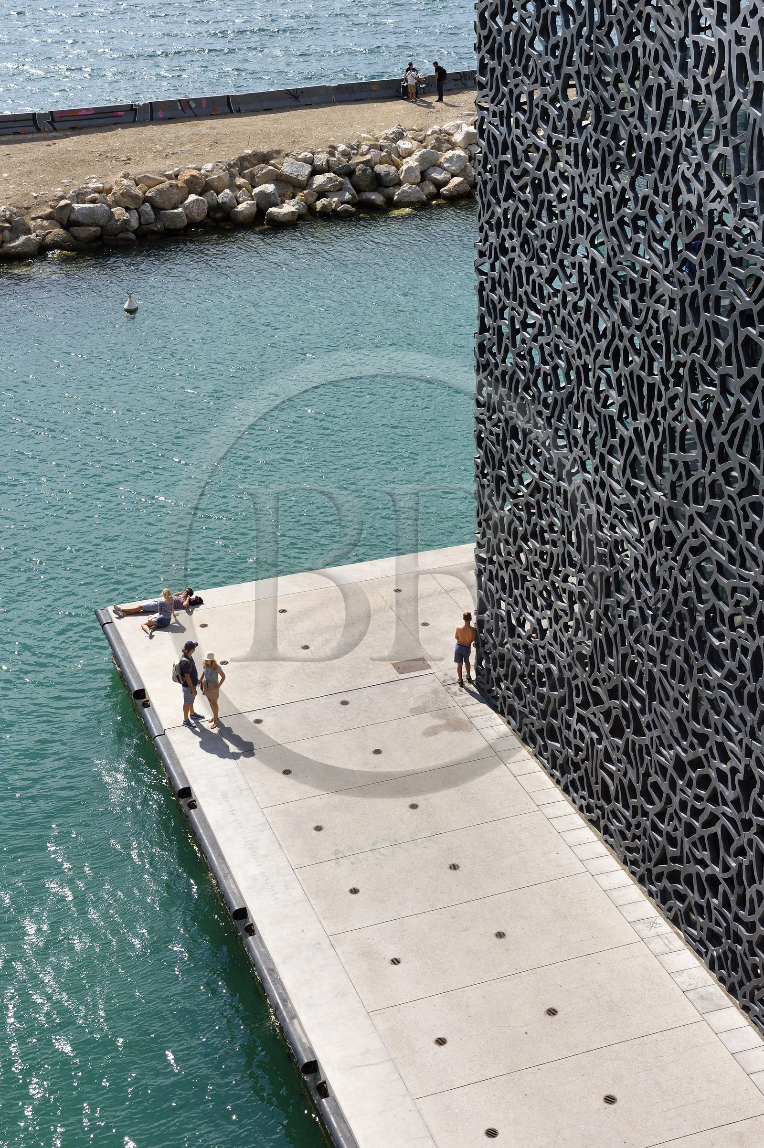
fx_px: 1657
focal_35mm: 52
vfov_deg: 38.2
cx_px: 382
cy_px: 574
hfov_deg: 26.0
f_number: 13
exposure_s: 1/250
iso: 200
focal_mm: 52
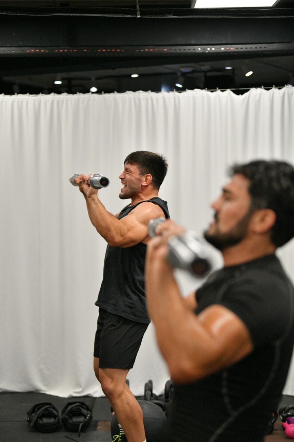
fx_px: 1005
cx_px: 147
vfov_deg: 24.8
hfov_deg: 16.6
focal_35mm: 82
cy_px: 221
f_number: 2.8
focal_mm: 82
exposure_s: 1/640
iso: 2500
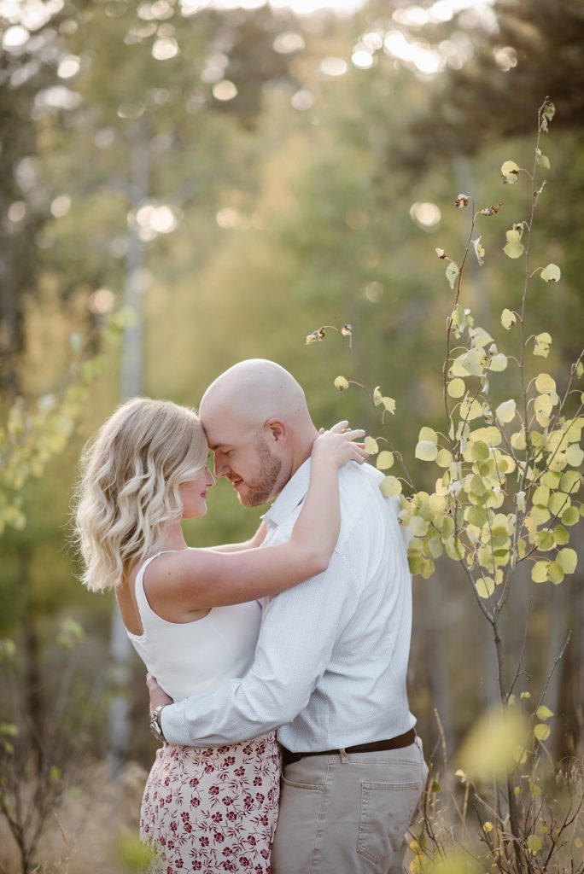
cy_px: 437
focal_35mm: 85
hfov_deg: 16.1
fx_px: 2065
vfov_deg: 23.9
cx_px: 292
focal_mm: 85
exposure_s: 1/400
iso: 200
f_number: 1.8
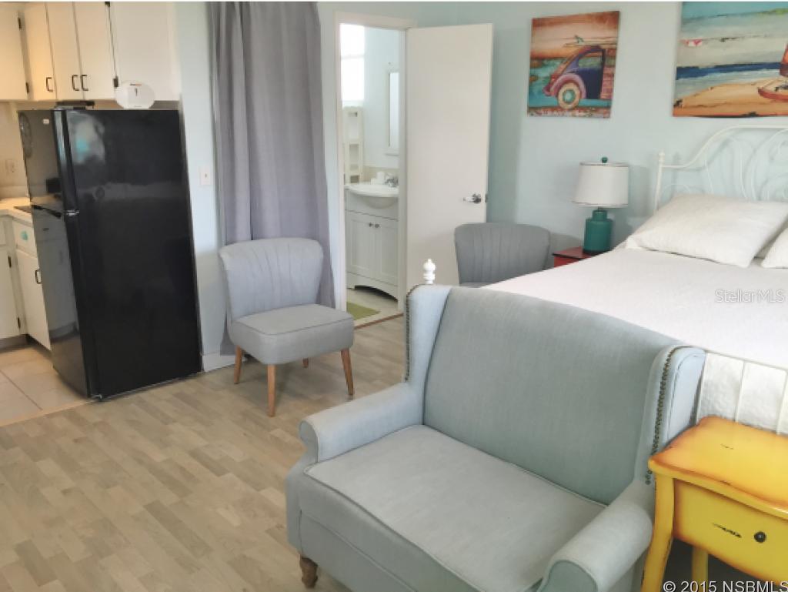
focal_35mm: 29
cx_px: 394
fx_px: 660
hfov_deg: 61.6
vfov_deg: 48.3
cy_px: 296
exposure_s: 1/30
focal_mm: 4.15
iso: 32
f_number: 2.2
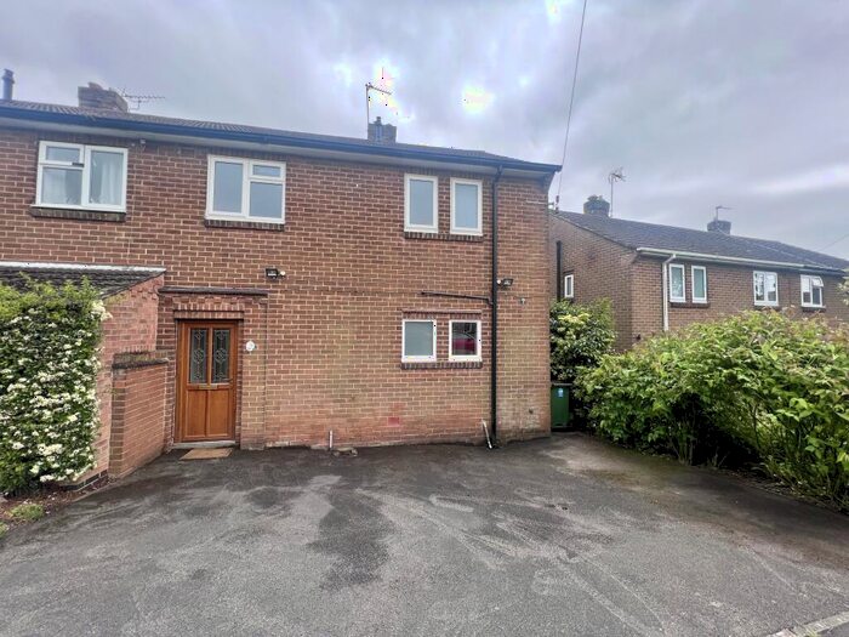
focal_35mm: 13
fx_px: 319
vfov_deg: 89.9
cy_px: 318
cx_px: 424
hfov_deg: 106.2
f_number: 1.8
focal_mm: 1.57
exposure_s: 1/398
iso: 32
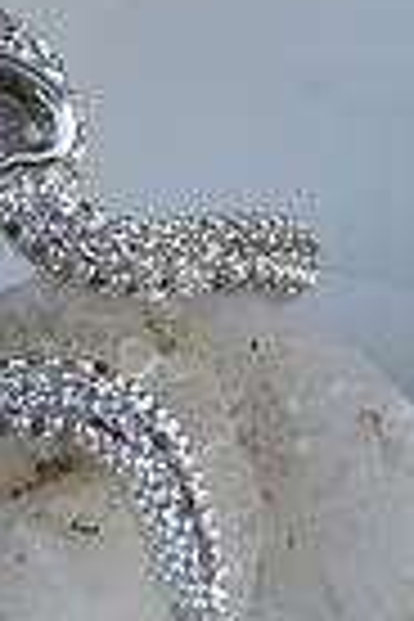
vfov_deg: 9.8
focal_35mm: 209
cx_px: 32
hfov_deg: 6.6
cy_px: 128
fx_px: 3605
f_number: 1.6
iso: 40
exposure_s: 1/1949
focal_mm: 5.96
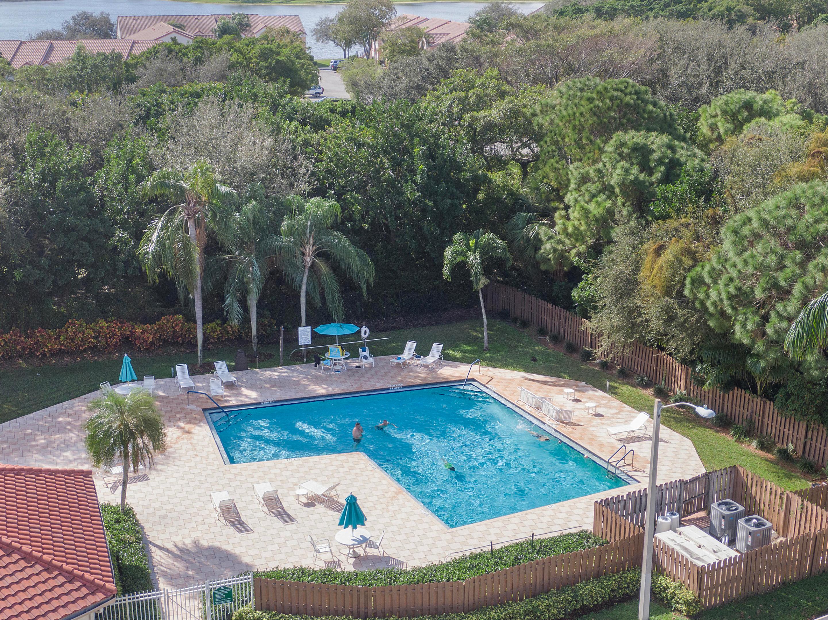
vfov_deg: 30.3
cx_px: 414
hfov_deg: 39.7
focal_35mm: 48
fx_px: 1148
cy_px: 310
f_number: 3.8
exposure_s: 1/320
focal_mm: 8.6
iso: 100
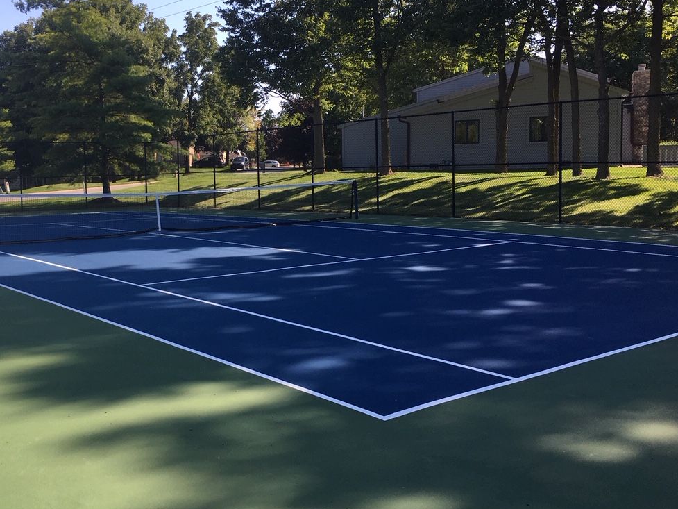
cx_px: 244
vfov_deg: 37.7
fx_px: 744
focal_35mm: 38
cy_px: 240
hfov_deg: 48.4
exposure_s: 1/587
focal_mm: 4.15
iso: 25
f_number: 2.2
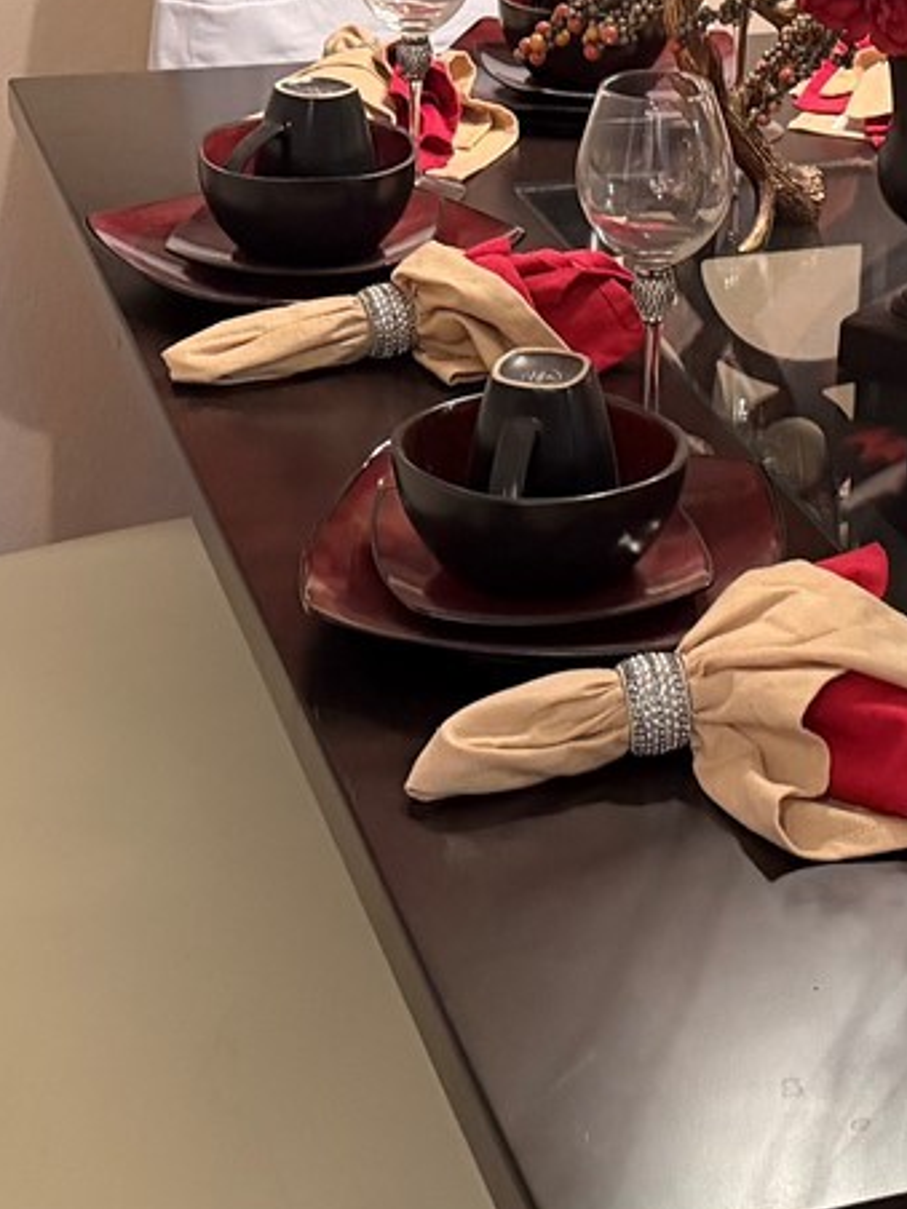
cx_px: 789
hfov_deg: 17.2
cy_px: 115
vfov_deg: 22.4
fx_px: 2970
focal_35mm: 85
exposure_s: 1/60
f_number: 1.78
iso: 500
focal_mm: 6.76
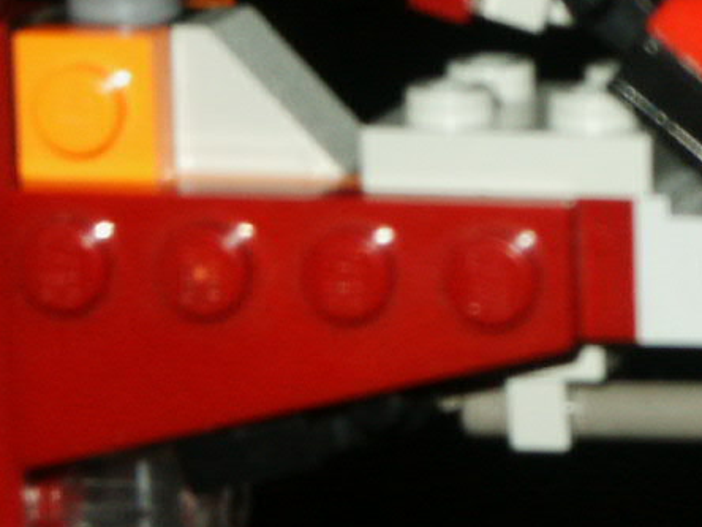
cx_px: 734
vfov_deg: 4.6
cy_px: 267
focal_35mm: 323
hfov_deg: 6.1
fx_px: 6550
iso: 200
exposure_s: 1/90
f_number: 8
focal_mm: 22.9
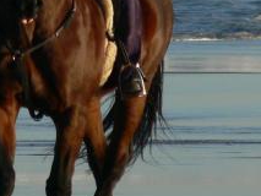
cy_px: -50
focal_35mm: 1260
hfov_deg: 1.6
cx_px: 75
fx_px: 9506
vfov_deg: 1.2
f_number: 4
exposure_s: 1/640
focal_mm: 55.2
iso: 80
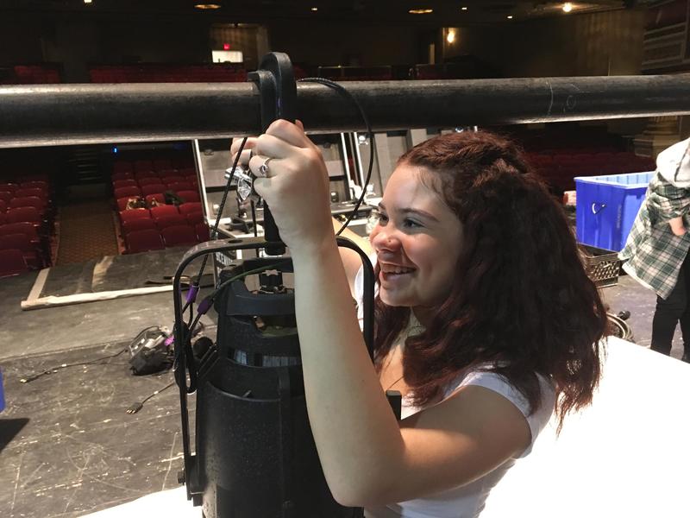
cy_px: 259
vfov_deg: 48.2
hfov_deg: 61.7
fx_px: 578
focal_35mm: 29
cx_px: 345
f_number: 2.2
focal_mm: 4.15
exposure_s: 1/15
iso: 200
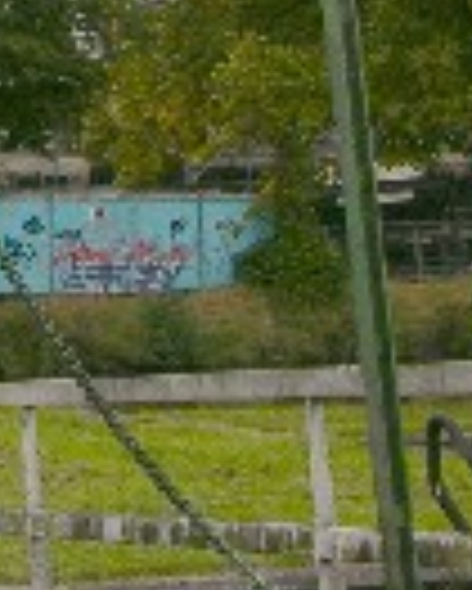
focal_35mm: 153
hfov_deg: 9.4
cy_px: -290
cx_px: -485
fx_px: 2669
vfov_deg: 12.0
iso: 50
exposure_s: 1/120
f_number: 7.1
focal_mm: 8.9
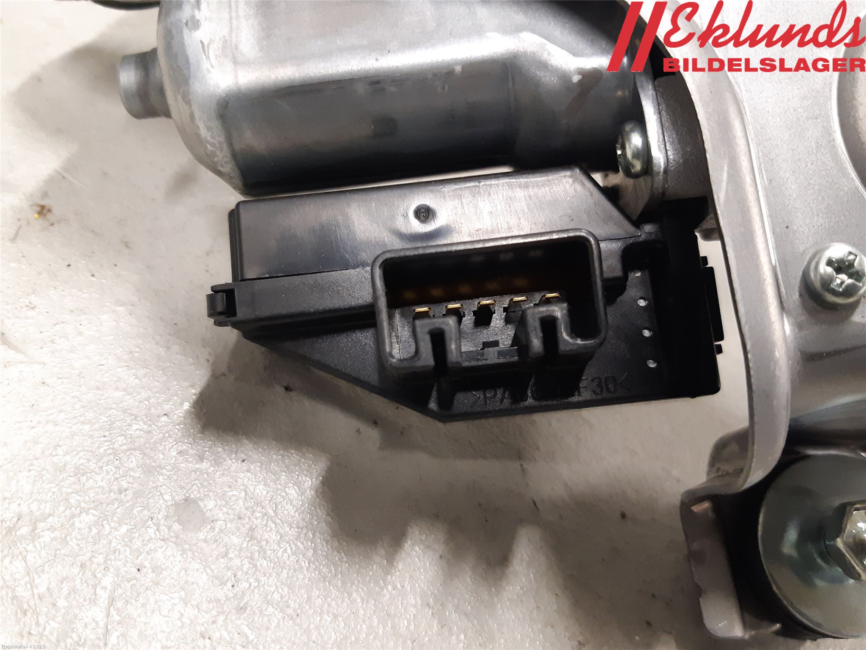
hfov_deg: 67.3
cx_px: 433
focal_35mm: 26
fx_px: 650
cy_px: 325
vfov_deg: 53.1
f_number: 1.7
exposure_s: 1/33
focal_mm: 3.93
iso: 200
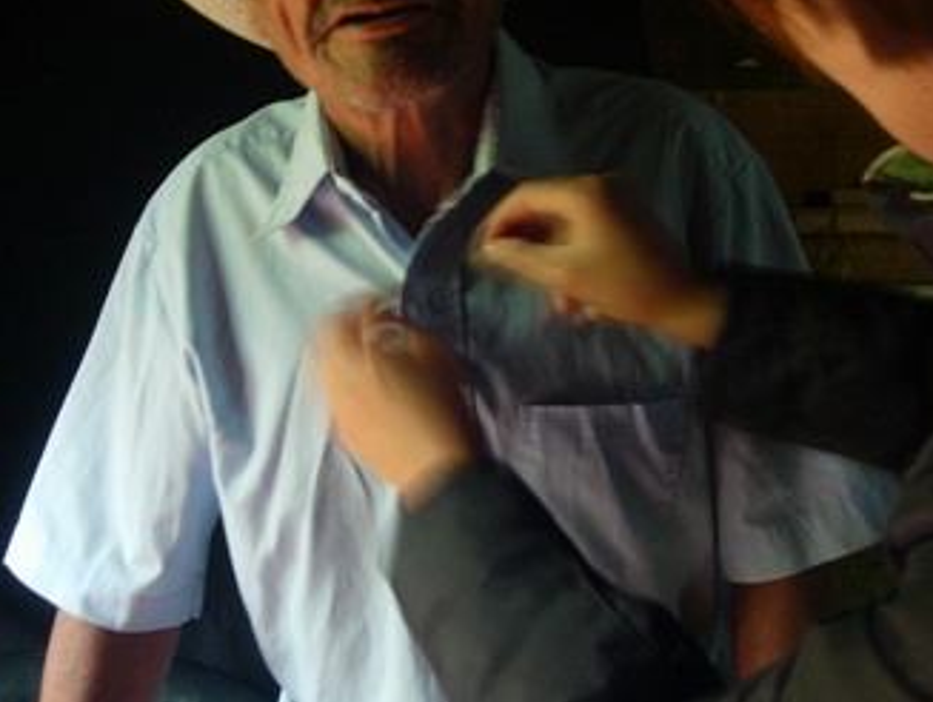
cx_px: 499
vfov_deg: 28.0
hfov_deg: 36.8
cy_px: 291
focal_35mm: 52
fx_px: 1403
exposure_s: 1/3.3
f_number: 2.8
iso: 200
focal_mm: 7.8
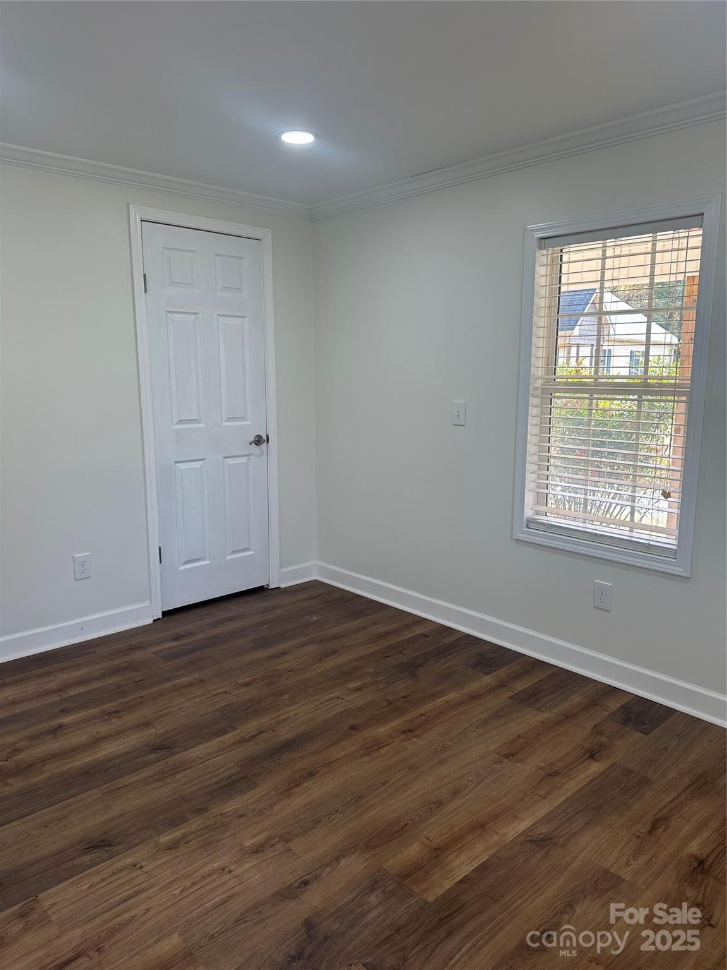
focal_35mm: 24
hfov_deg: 56.8
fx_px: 672
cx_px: 364
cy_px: 485
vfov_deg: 71.6
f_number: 1.78
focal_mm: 6.86
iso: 64
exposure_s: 1/125
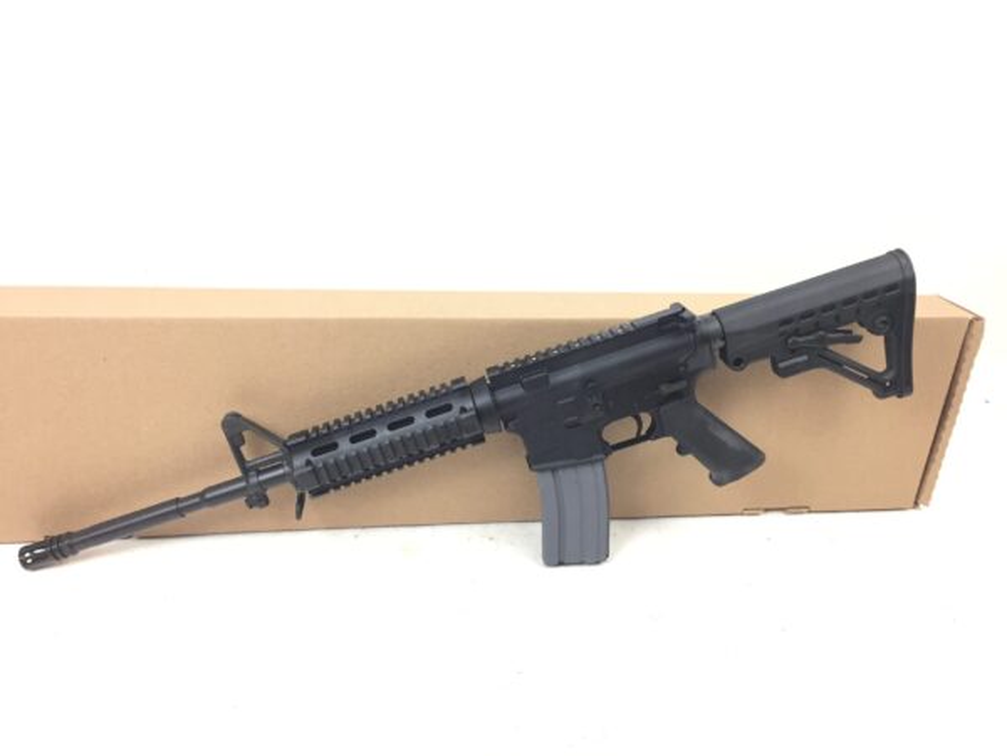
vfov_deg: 48.2
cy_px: 378
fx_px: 844
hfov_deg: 61.7
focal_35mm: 29
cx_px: 504
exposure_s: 1/30
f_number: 2.2
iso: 100
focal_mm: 4.15
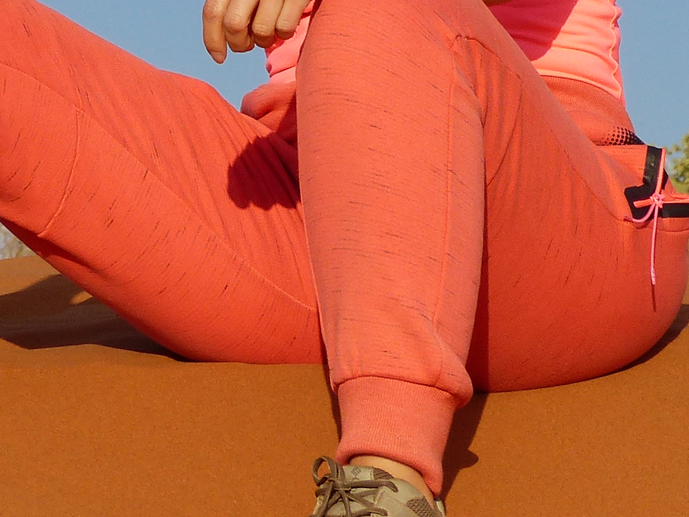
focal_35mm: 425
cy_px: -235
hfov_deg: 4.7
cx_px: 314
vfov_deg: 3.5
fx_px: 8458
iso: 100
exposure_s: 1/1000
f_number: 4
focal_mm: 23.1
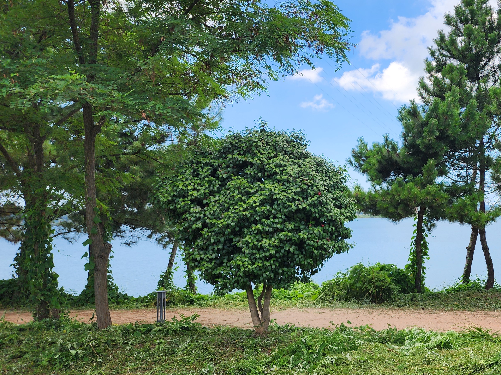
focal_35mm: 38
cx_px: 408
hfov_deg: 46.2
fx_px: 550
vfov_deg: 37.7
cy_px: 177
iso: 12
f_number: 1.8
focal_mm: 6.4
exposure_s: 1/621
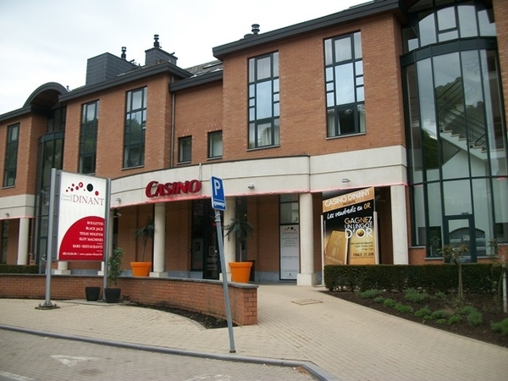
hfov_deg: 56.8
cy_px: 190
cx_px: 254
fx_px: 470
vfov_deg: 44.2
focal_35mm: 32
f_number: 2.9
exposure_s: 1/200
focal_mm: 5.7
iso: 80
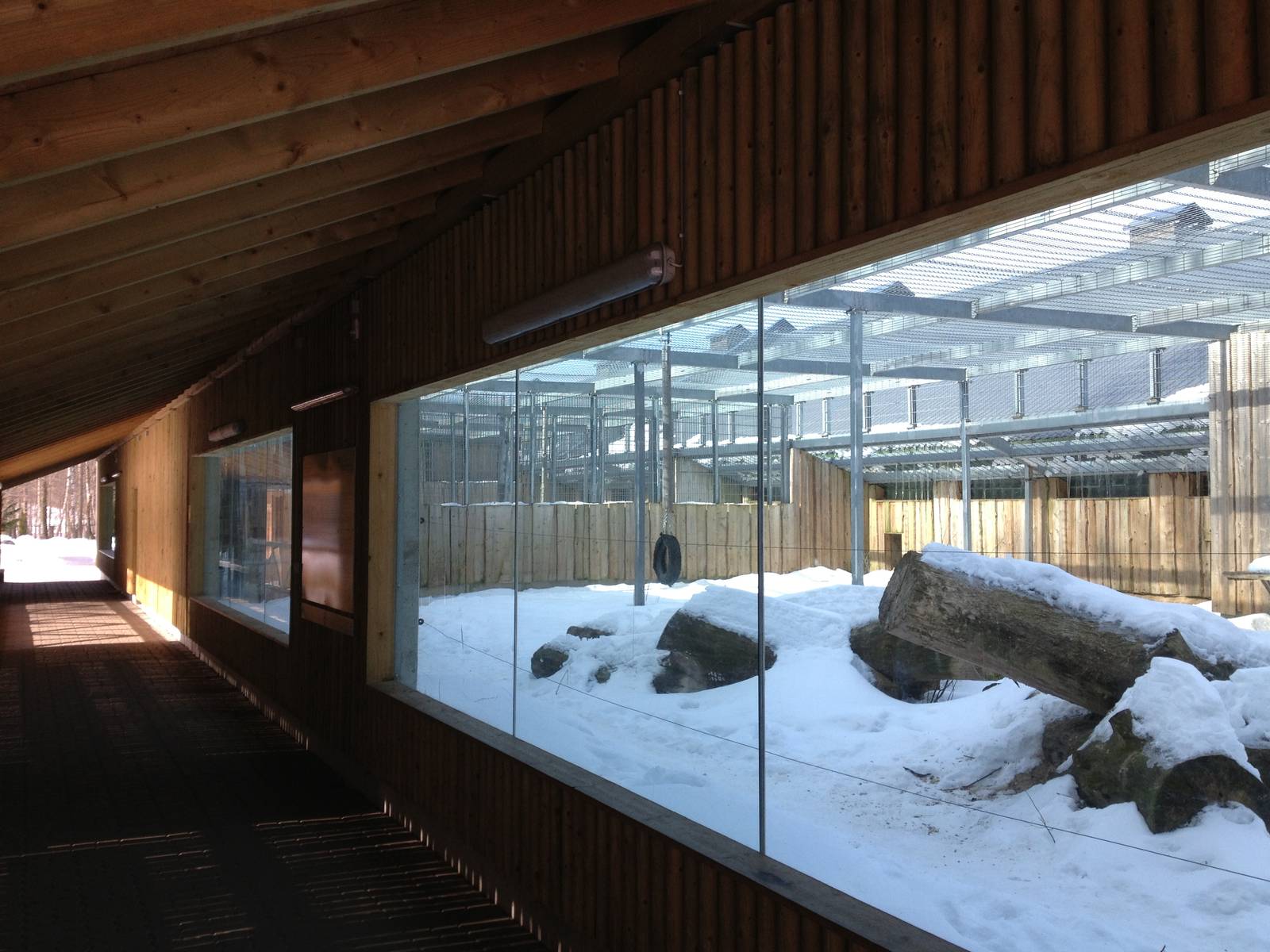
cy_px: 476
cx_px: 635
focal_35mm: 35
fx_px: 1284
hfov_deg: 52.6
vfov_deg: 40.7
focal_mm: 4.28
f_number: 2.4
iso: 50
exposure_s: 1/334
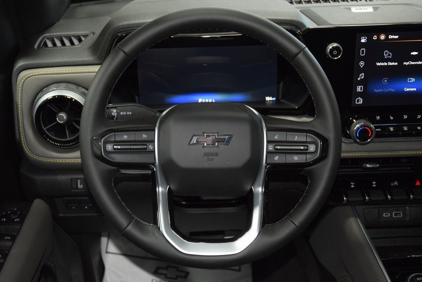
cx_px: 211
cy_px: 141
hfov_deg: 42.3
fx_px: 545
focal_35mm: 46
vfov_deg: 29.0
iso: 2200
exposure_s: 1/50
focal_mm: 31
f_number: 4
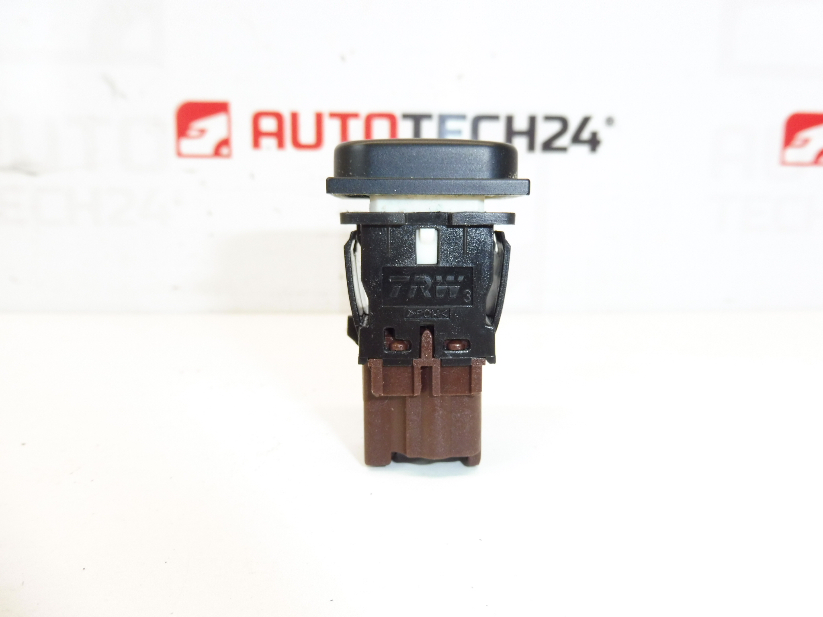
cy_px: 308
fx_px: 571
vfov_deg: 56.8
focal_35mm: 24
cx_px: 412
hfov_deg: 71.6
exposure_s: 1/80
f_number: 3.5
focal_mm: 4.3
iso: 200
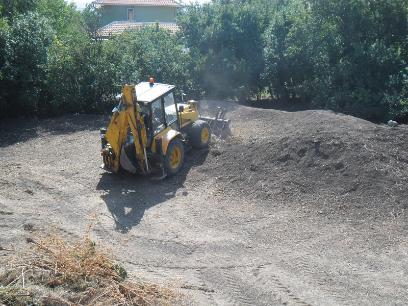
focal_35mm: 52
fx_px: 613
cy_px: 153
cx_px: 204
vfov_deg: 28.0
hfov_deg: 36.8
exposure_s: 1/165
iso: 80
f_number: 5
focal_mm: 9.3
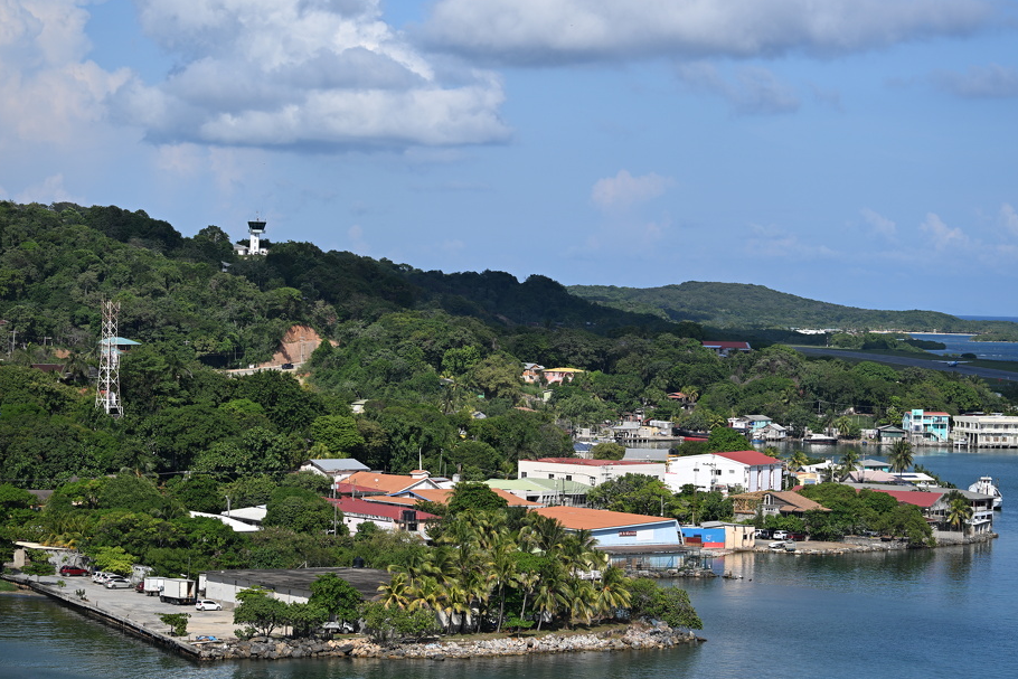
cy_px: 310
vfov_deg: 12.1
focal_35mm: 113
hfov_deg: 18.1
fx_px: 3196
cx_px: 534
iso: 100
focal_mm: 102
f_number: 6.3
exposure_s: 1/640
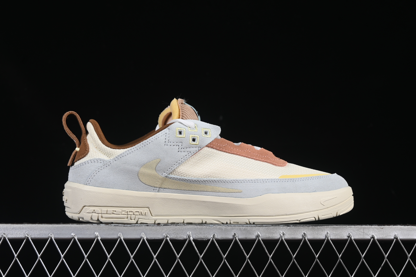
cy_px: 138
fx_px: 867
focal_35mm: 75
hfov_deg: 27.0
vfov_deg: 18.2
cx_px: 208
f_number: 8
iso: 160
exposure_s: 1/80
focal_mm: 50
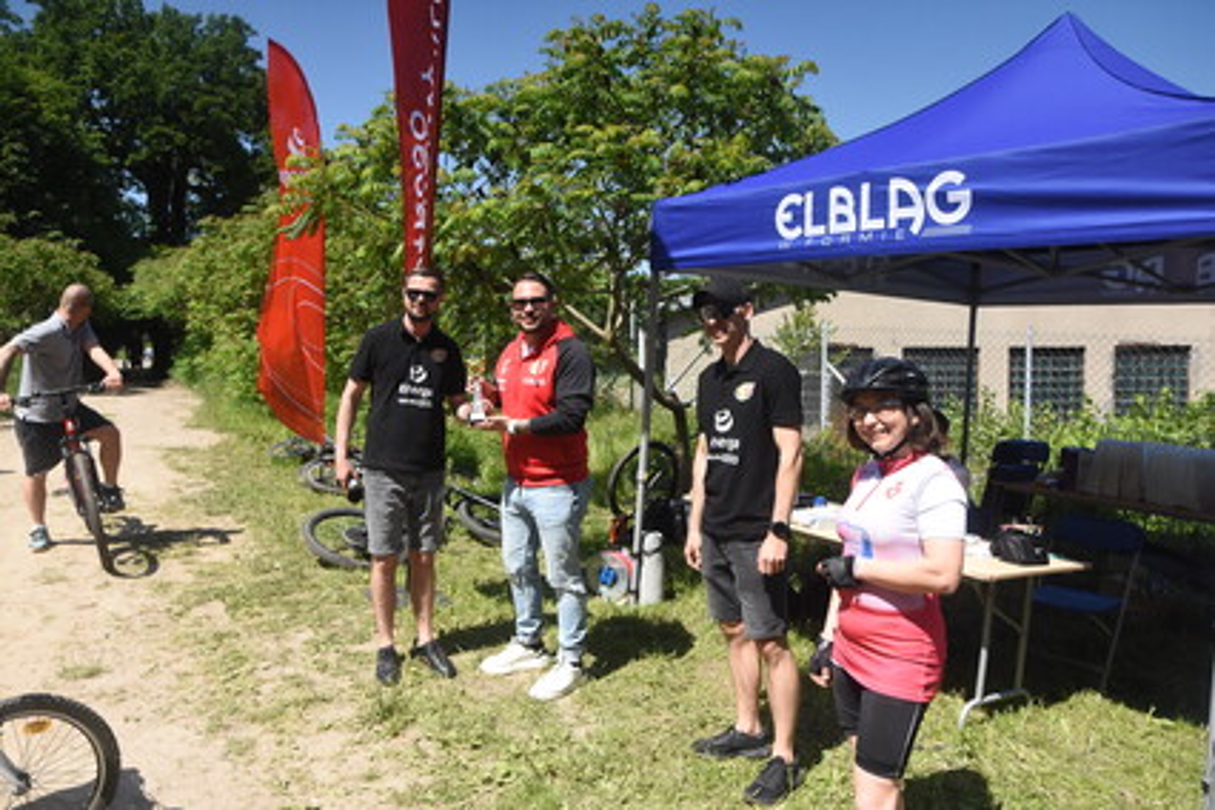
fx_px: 861
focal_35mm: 26
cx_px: 608
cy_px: 405
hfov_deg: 70.4
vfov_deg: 50.4
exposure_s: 1/6400
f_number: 4
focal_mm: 17
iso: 1000
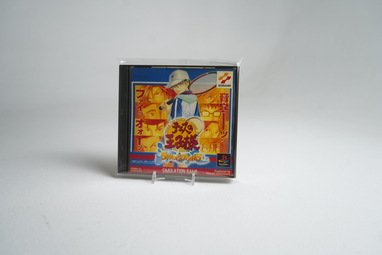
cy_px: 128
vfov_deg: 46.4
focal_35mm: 28
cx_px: 191
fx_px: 297
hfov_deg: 65.5
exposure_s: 1/50
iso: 100
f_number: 4.5
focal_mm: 28
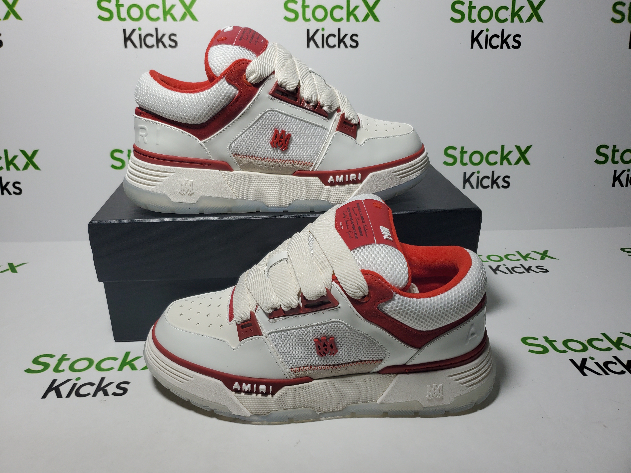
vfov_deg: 53.1
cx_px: 316
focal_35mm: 26
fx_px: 474
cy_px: 236
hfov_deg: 67.3
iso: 50
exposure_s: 1/661
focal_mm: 4.3
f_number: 1.5
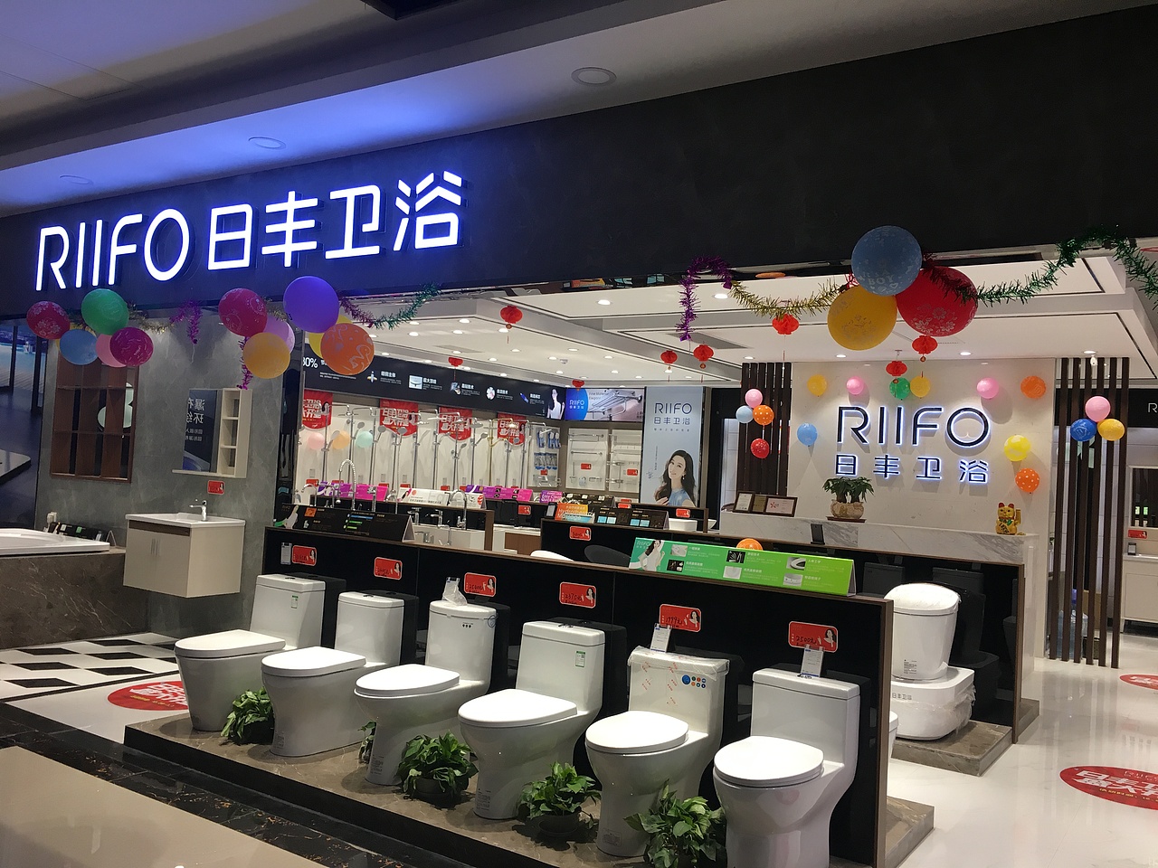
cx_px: 579
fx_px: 970
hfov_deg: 61.7
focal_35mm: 29
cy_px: 434
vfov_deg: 48.2
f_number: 2.2
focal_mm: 4.15
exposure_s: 1/33
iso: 32
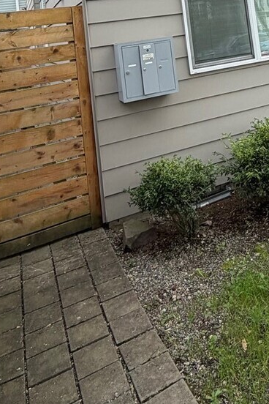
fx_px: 426
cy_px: -13
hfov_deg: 33.2
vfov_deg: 42.6
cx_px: 243
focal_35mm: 38
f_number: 2.2
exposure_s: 1/121
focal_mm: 2.22
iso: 64
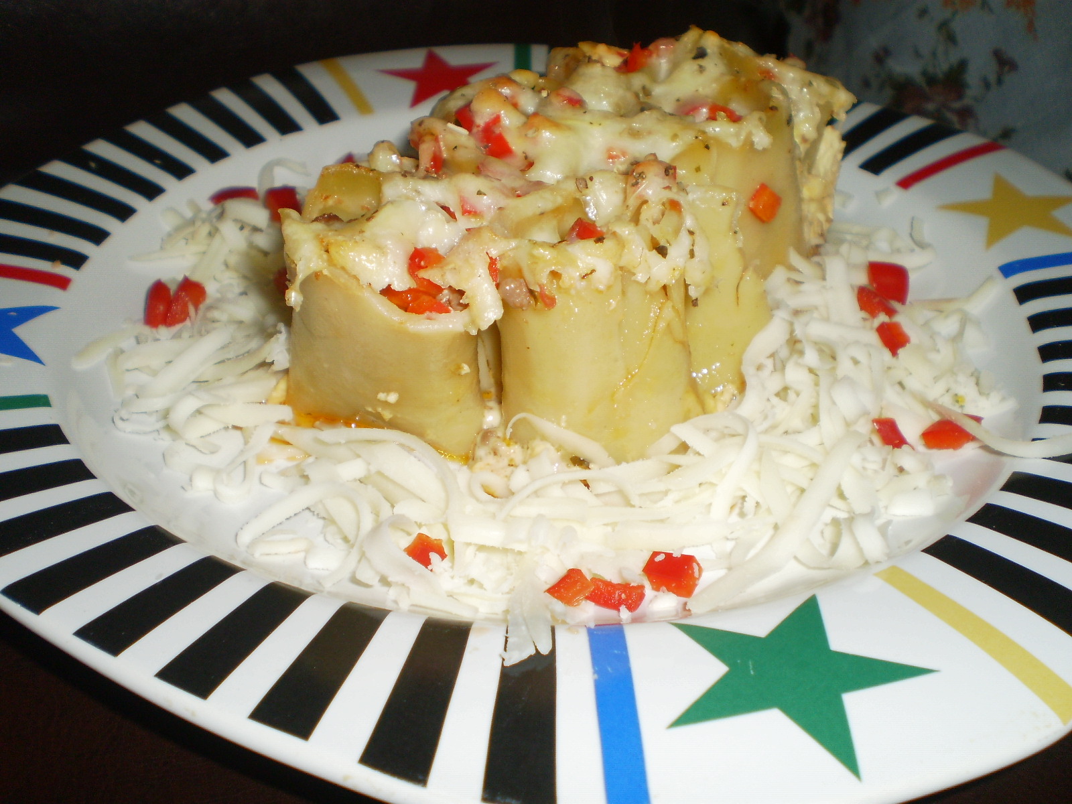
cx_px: 536
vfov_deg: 39.7
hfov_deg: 51.4
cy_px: 402
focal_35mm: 36
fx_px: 1115
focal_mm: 6.3
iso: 125
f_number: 3.1
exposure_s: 1/30
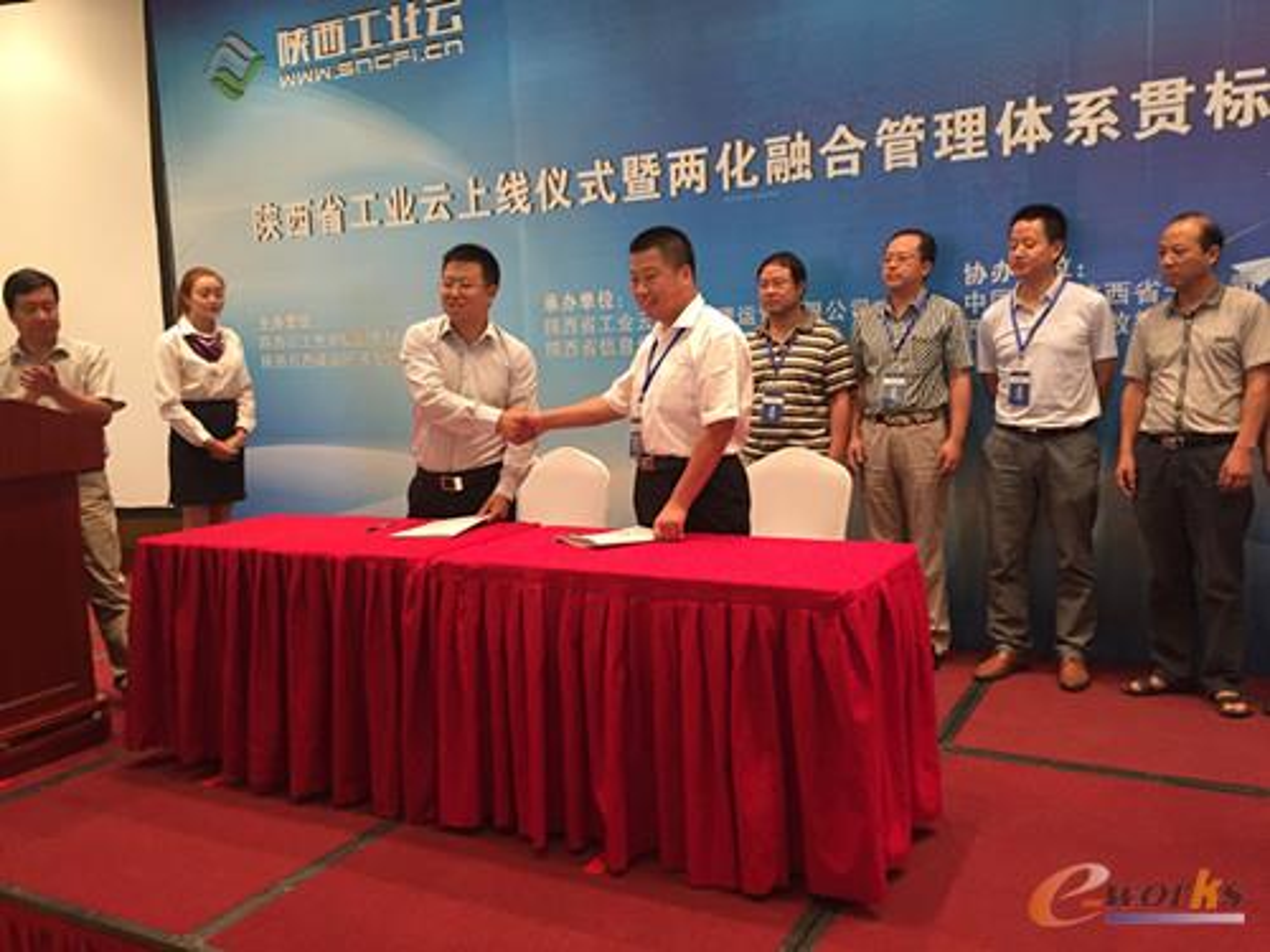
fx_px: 1064
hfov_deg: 61.7
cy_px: 476
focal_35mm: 29
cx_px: 635
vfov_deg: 48.2
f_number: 2.2
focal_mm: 4.15
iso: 200
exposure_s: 1/30
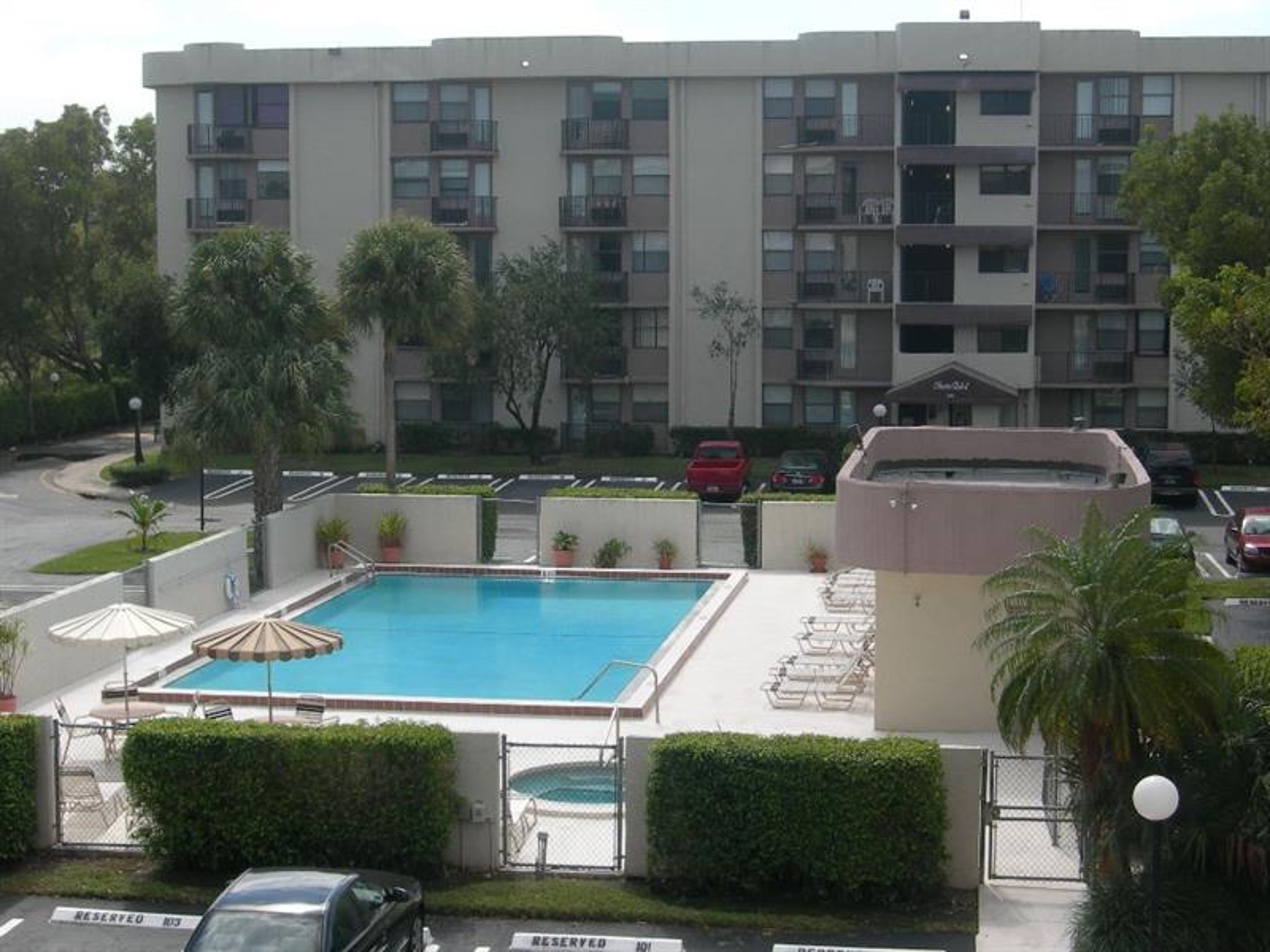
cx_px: 635
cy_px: 476
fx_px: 2238
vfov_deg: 24.0
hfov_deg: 31.7
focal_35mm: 61
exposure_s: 1/310
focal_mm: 12.7
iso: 50
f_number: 5.9
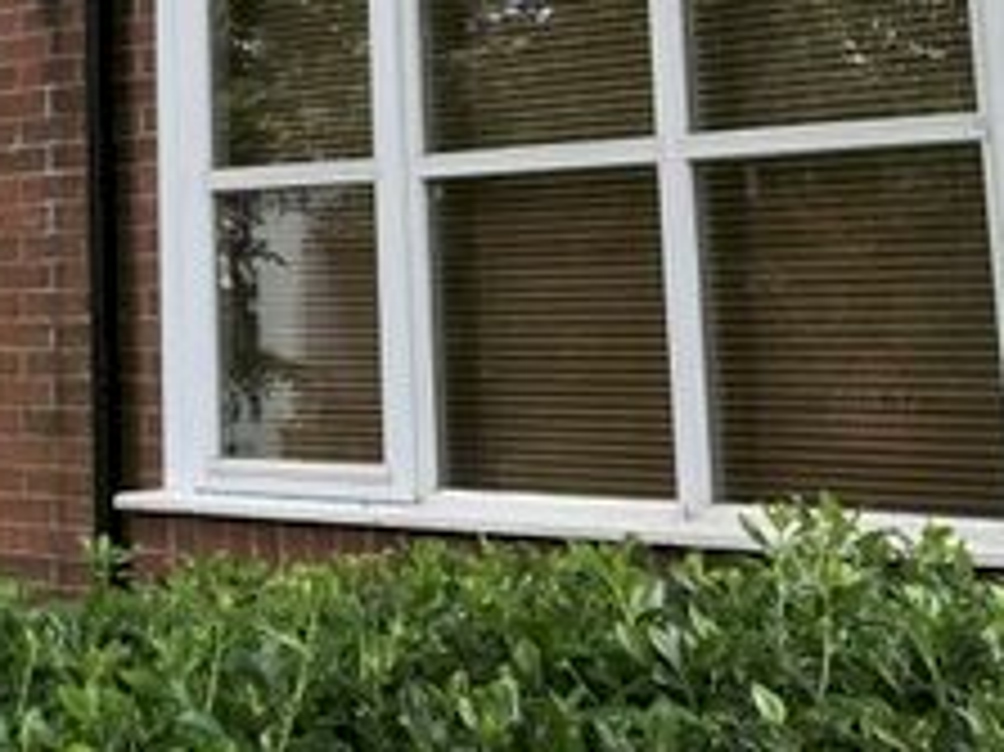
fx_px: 2551
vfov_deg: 16.1
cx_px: -392
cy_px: -151
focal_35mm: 88
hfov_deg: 20.0
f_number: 1.8
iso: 20
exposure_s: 1/227
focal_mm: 3.99
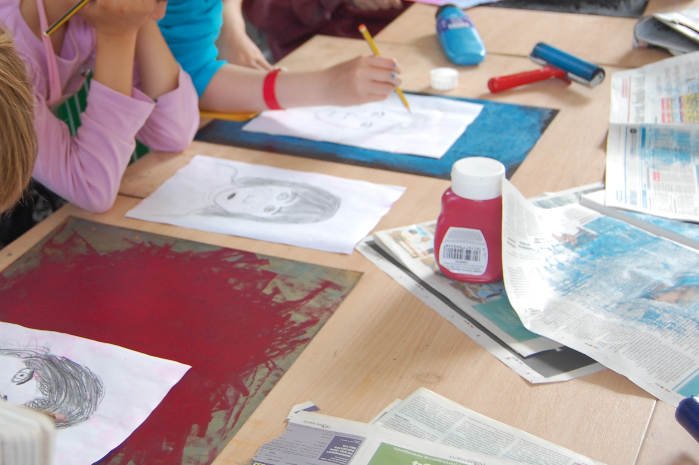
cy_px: 160
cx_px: 197
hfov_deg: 31.5
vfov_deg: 21.5
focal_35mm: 63
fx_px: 1222
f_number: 4.2
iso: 400
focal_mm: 26
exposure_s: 1/50
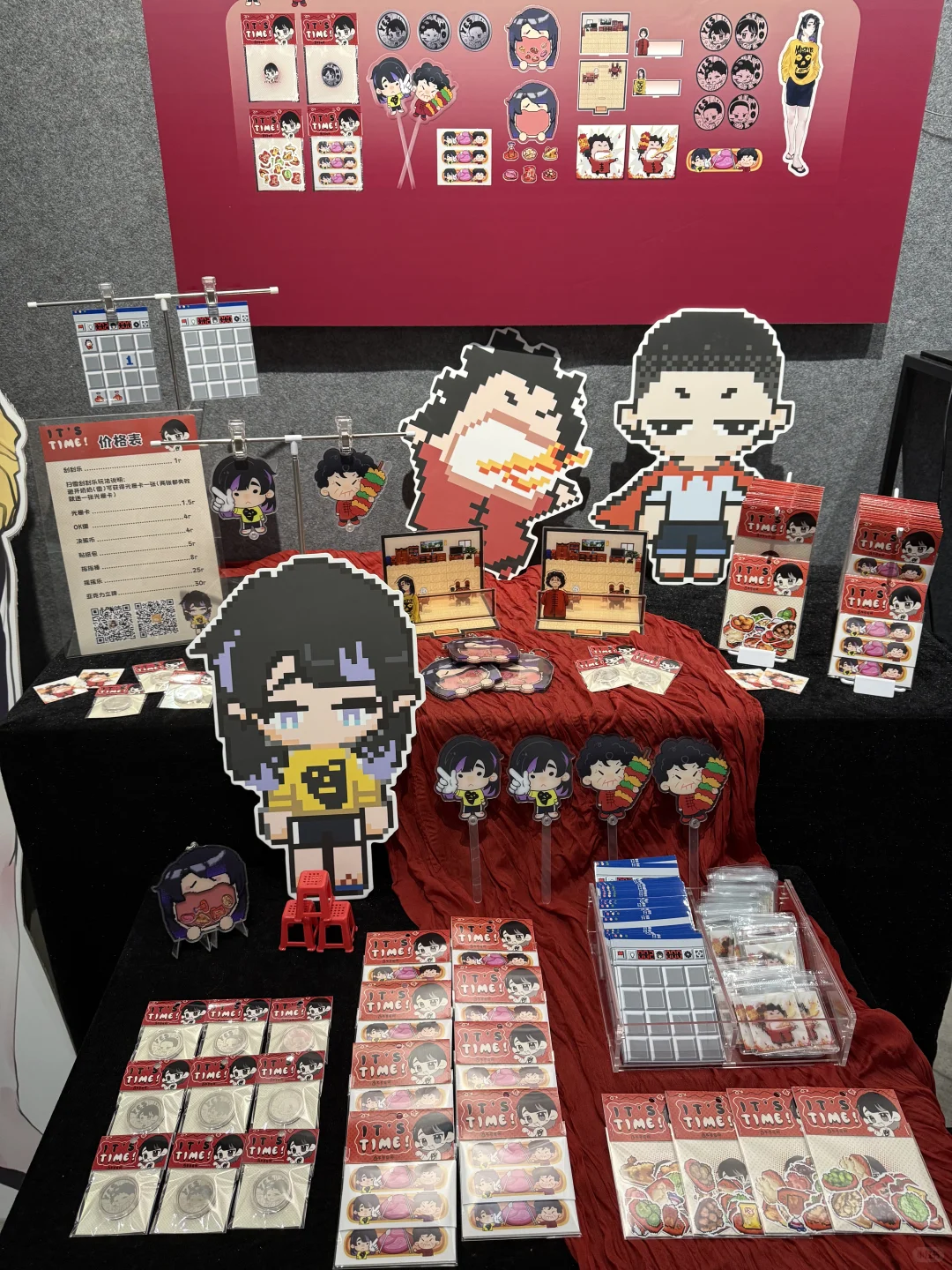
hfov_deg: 56.8
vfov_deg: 71.6
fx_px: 880
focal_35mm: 24
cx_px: 476
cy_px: 635
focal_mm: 6.76
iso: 200
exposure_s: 1/50
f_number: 1.78
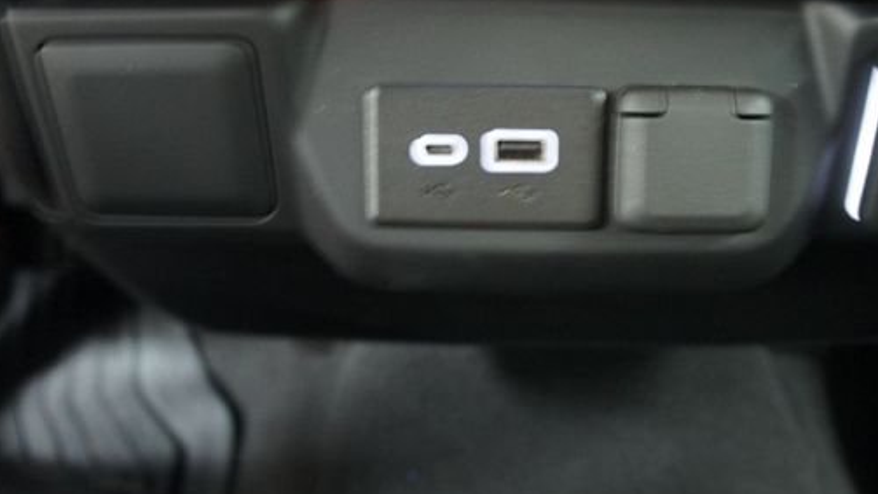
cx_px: 546
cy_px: 192
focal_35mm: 36
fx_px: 838
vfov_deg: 32.7
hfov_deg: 54.7
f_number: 3.5
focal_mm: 18
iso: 1600
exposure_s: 1/4
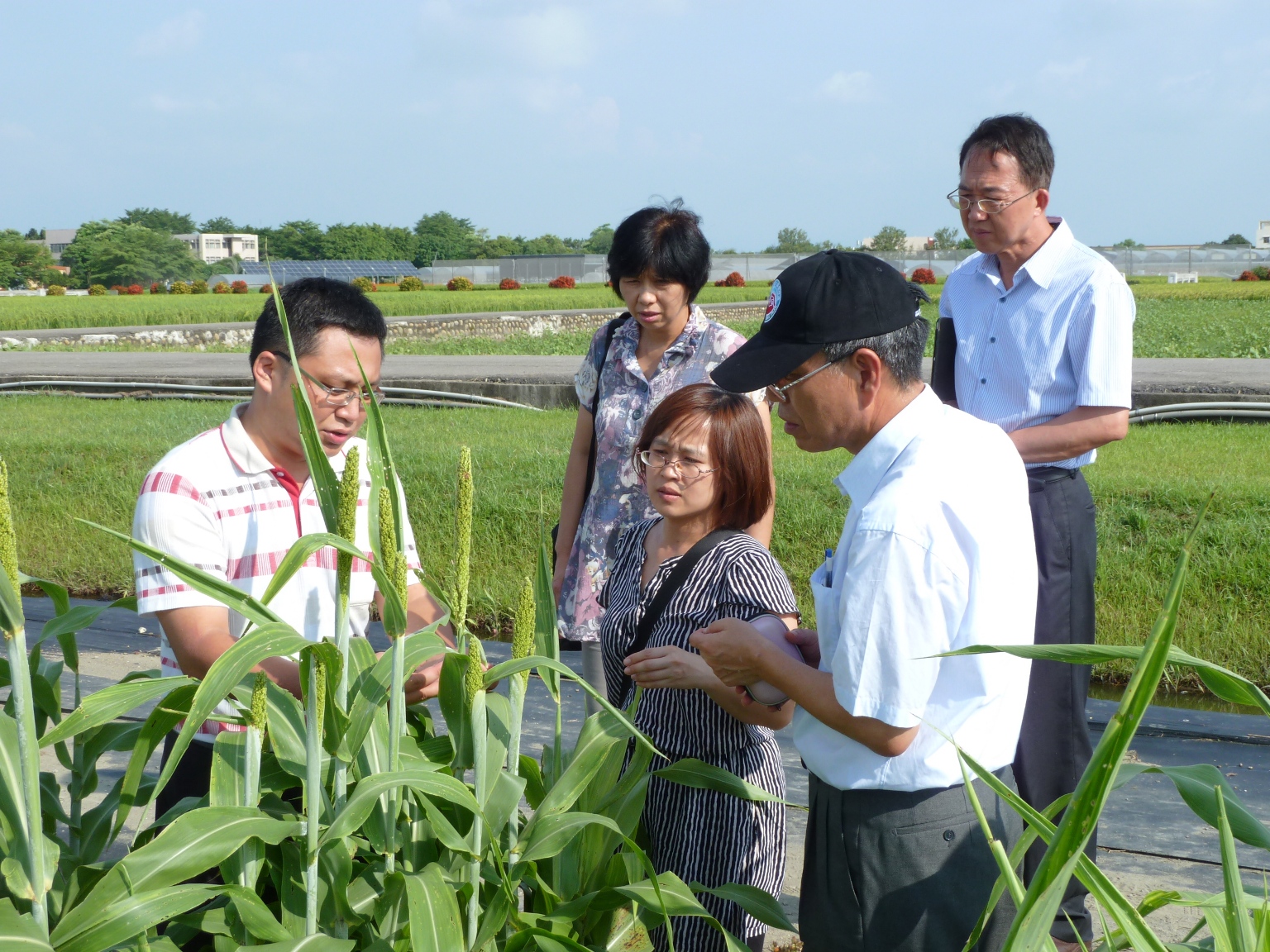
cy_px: 476
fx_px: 1761
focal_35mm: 48
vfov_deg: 30.3
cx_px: 635
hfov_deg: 39.7
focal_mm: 7.9
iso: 80
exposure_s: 1/400
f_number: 4.5
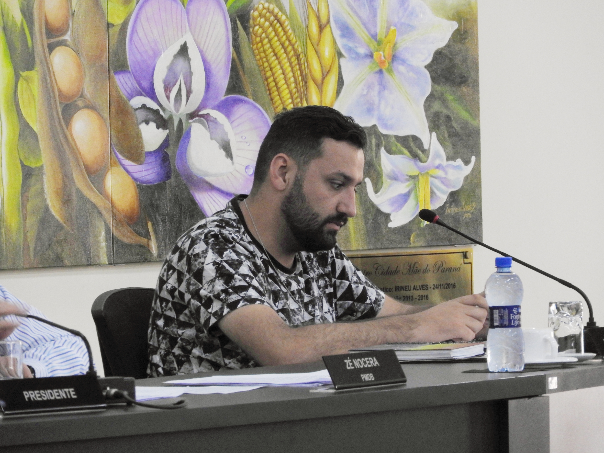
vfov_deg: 3.0
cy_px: 226
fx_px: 8725
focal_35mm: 500
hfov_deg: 4.0
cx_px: 302
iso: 400
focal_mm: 89.6
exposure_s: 1/20
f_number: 5.6
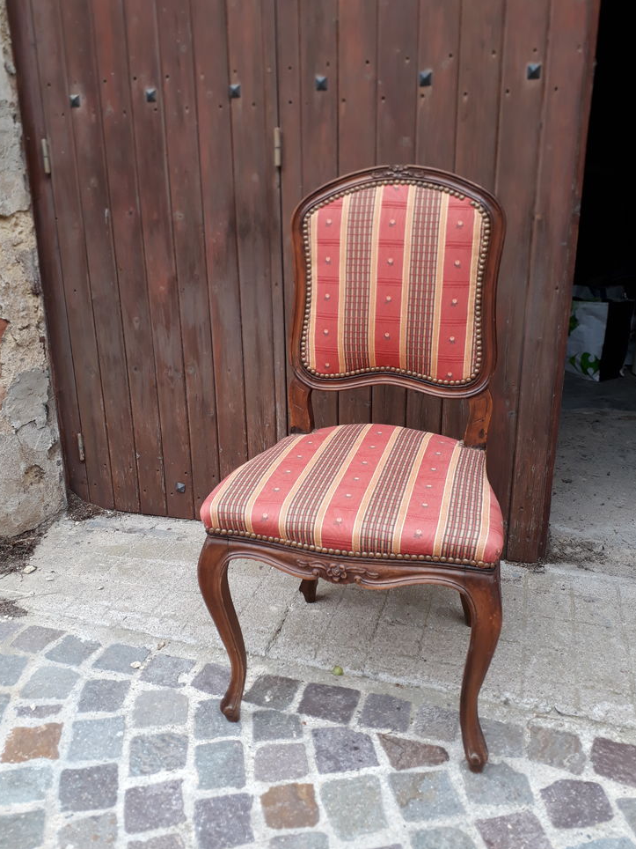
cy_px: 432
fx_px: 686
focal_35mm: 28
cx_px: 318
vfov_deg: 63.4
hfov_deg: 49.7
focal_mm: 3.6
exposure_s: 1/128
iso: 40
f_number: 1.9
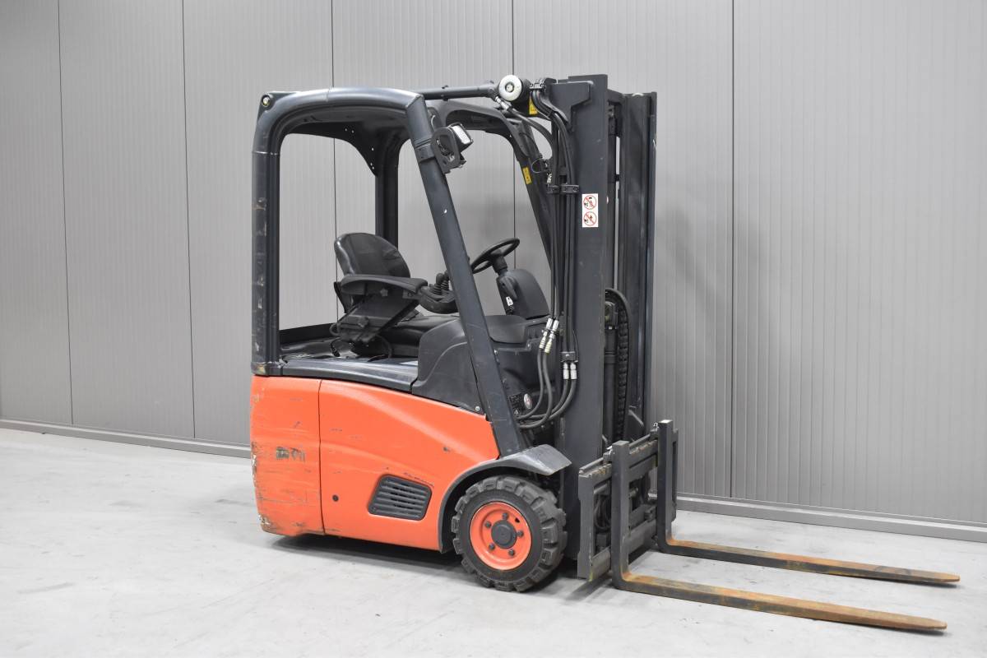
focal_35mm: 38
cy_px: 329
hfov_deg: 51.3
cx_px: 494
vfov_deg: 35.5
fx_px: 1028
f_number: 5
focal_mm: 25
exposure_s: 1/25
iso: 1600
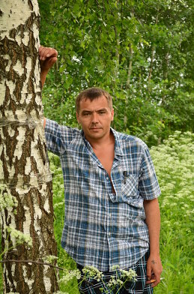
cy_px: 147
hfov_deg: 20.0
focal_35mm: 68
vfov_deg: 29.9
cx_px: 97
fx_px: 549
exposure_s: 1/160
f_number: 5.6
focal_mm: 45
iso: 320
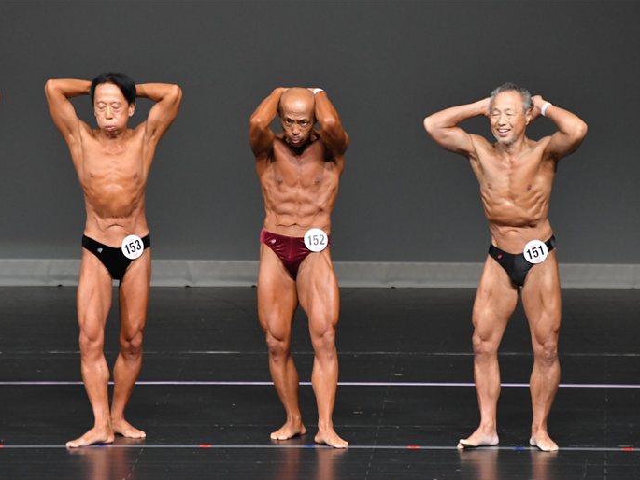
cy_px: 240
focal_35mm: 375
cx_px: 315
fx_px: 6934
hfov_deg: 5.3
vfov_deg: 4.0
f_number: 5.6
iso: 4000
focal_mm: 230
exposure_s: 1/400
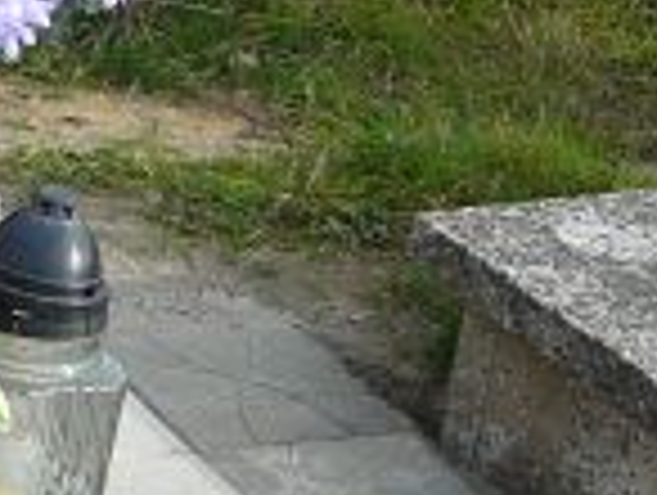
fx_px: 2909
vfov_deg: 9.7
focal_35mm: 153
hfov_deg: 11.8
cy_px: 405
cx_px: -549
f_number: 2.8
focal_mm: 5.2
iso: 80
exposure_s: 1/640
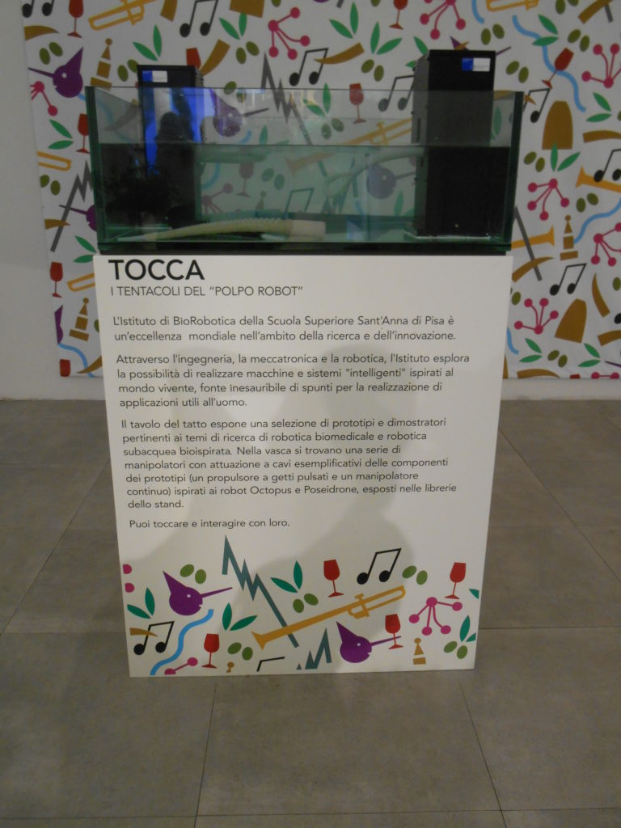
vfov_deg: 58.4
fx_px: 742
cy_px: 414
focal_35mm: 31
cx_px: 310
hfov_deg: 45.4
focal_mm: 5.5
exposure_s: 1/30
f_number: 3.6
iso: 320
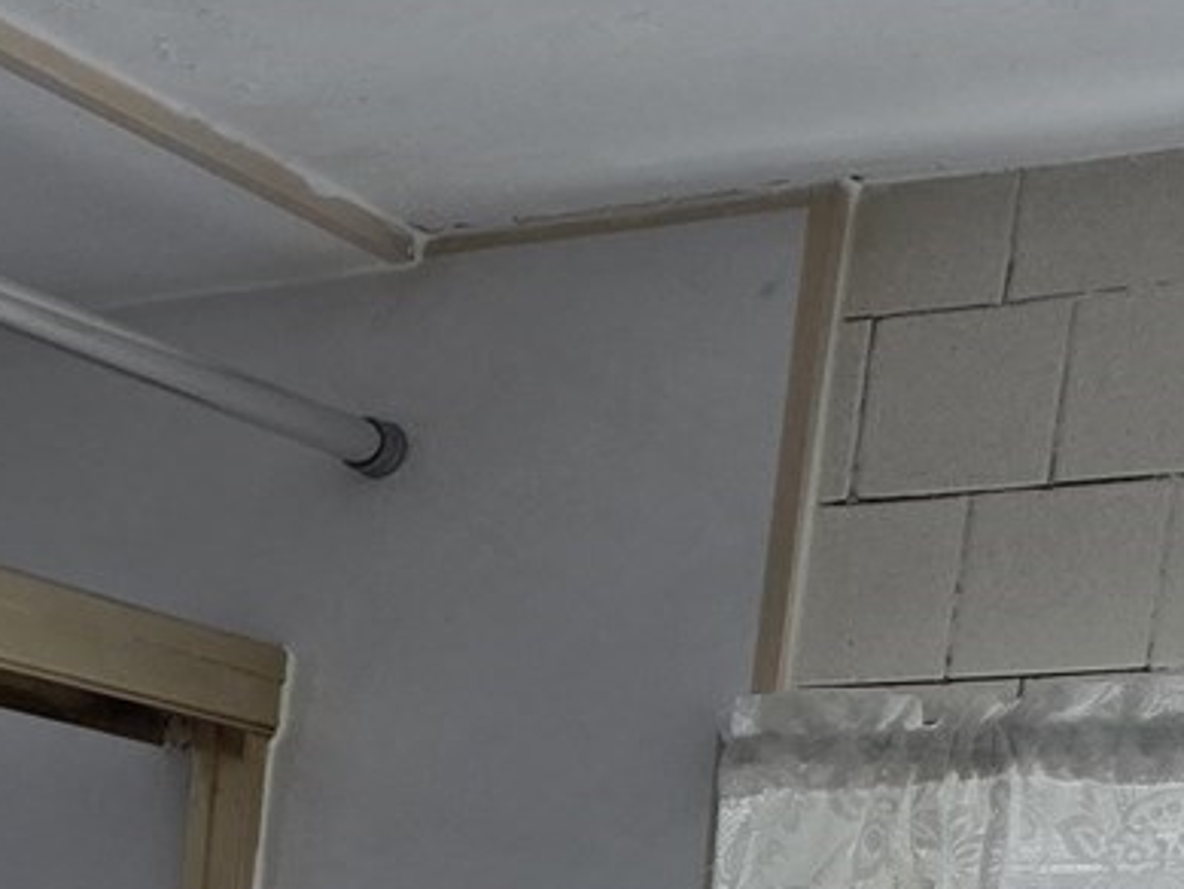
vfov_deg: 11.0
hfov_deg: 14.0
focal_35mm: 121
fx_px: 4140
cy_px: 1860
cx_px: -1090
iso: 160
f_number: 1.7
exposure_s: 1/180
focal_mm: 6.25
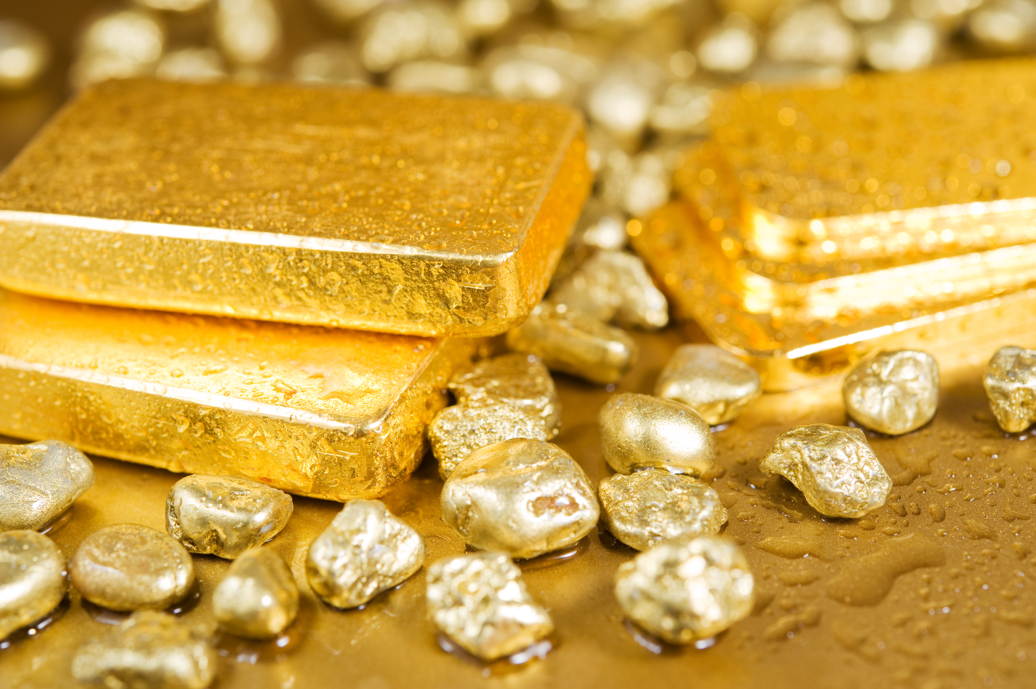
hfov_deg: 33.4
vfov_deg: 22.6
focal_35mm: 60
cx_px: 518
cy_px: 344
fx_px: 1725
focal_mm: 60
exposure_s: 1/80
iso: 100
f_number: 9
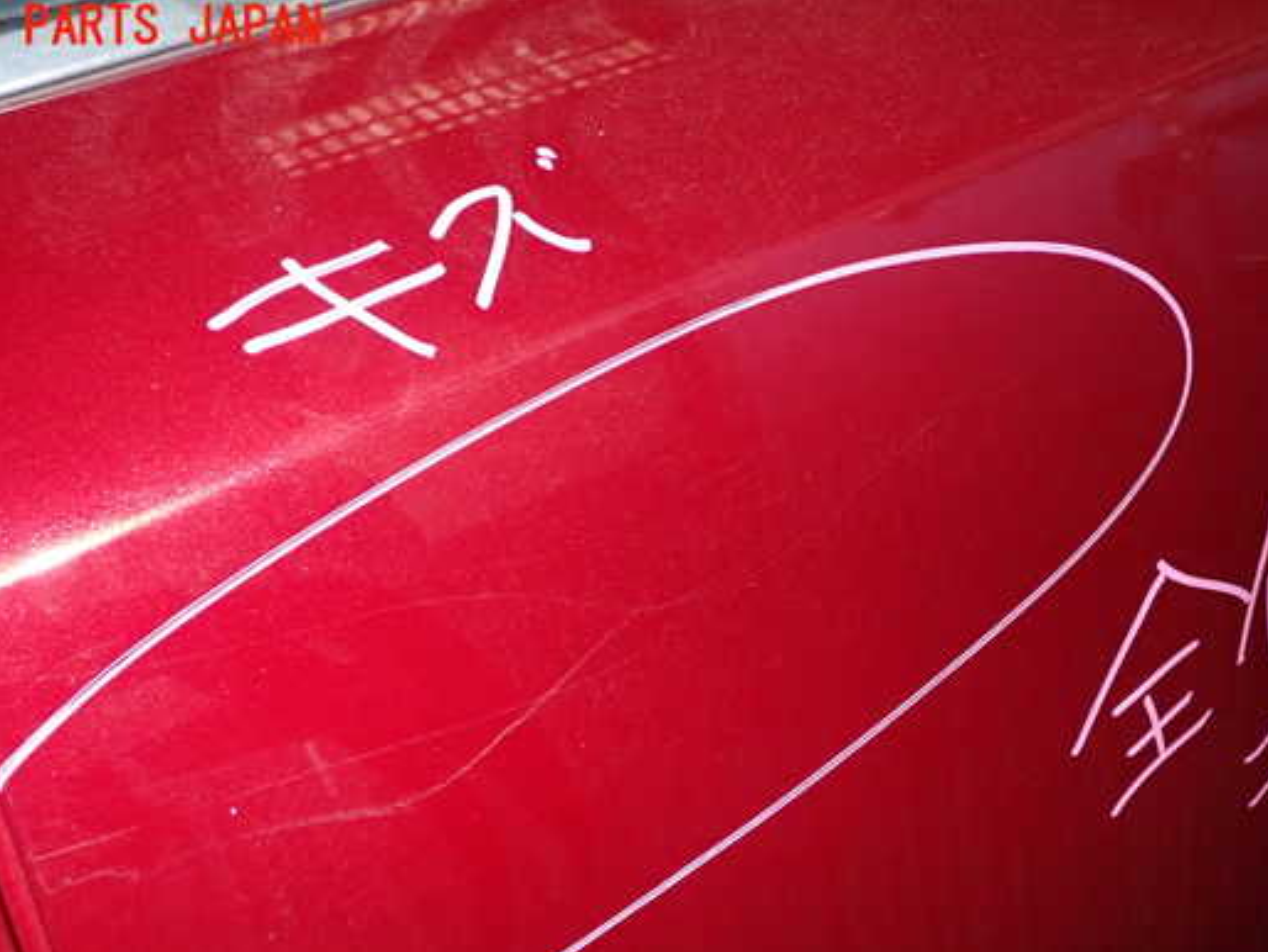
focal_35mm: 35
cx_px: 614
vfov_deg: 40.6
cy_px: 552
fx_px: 1283
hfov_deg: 52.6
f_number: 6.3
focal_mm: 5.4
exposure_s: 1/30
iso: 800
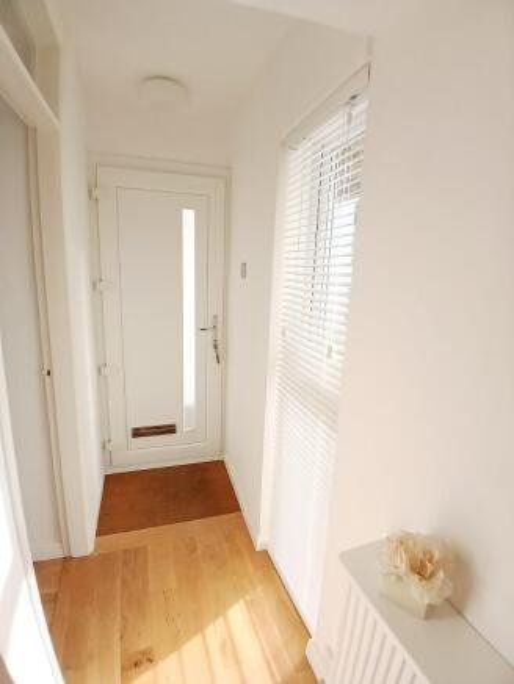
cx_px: 257
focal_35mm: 17
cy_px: 342
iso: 64
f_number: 2.2
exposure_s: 1/50
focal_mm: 1.4
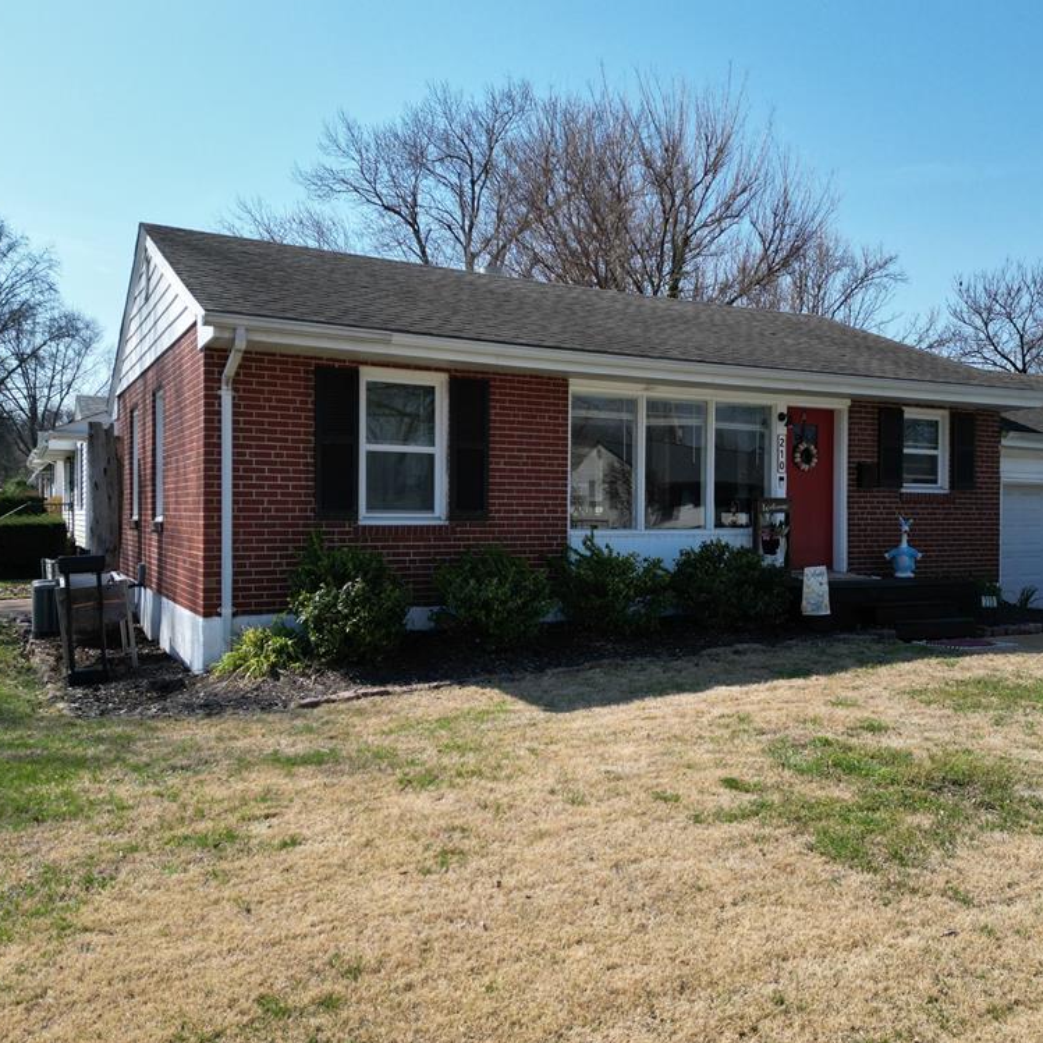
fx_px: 989
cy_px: 512
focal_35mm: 29
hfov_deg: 55.6
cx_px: 561
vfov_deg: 55.6
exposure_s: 1/3000
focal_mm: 6.72
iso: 130
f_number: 1.7
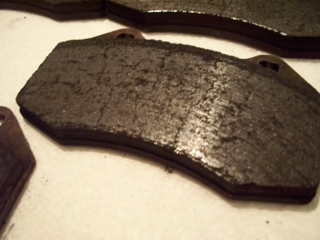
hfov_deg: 51.3
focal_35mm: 36
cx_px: 160
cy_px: 120
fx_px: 333
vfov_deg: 39.7
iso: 400
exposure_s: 1/13
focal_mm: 7.5
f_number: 2.8
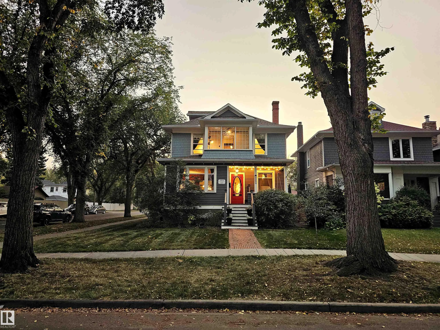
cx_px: 220
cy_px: 165
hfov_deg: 73.9
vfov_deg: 58.9
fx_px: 292
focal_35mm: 23
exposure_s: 1/120
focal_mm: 6.3
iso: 400
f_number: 1.7
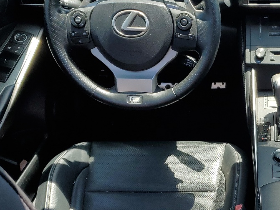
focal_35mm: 62
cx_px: 267
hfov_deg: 29.5
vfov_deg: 23.4
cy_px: 162
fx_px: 501
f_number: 1.5
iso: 50
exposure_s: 1/769
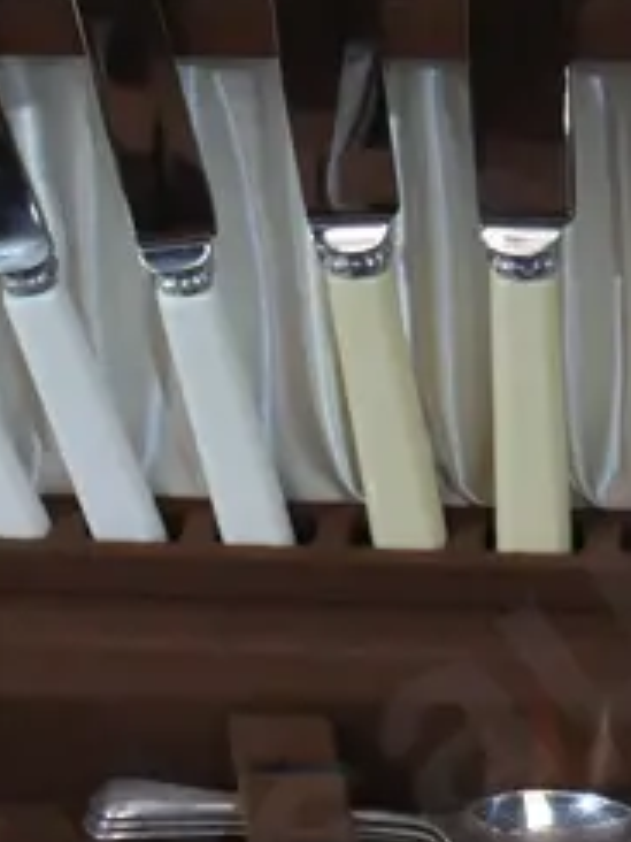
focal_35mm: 151
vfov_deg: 13.0
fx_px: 3670
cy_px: 619
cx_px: 624
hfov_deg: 9.8
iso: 640
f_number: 4
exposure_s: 1/60
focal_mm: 18
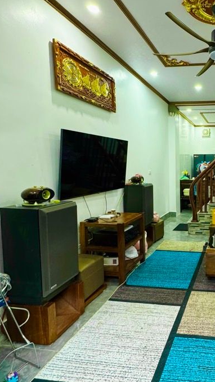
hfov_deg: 43.2
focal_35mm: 23
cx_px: 210
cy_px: 186
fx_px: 233
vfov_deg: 78.7
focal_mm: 2.22
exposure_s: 1/50
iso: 250
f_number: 2.2
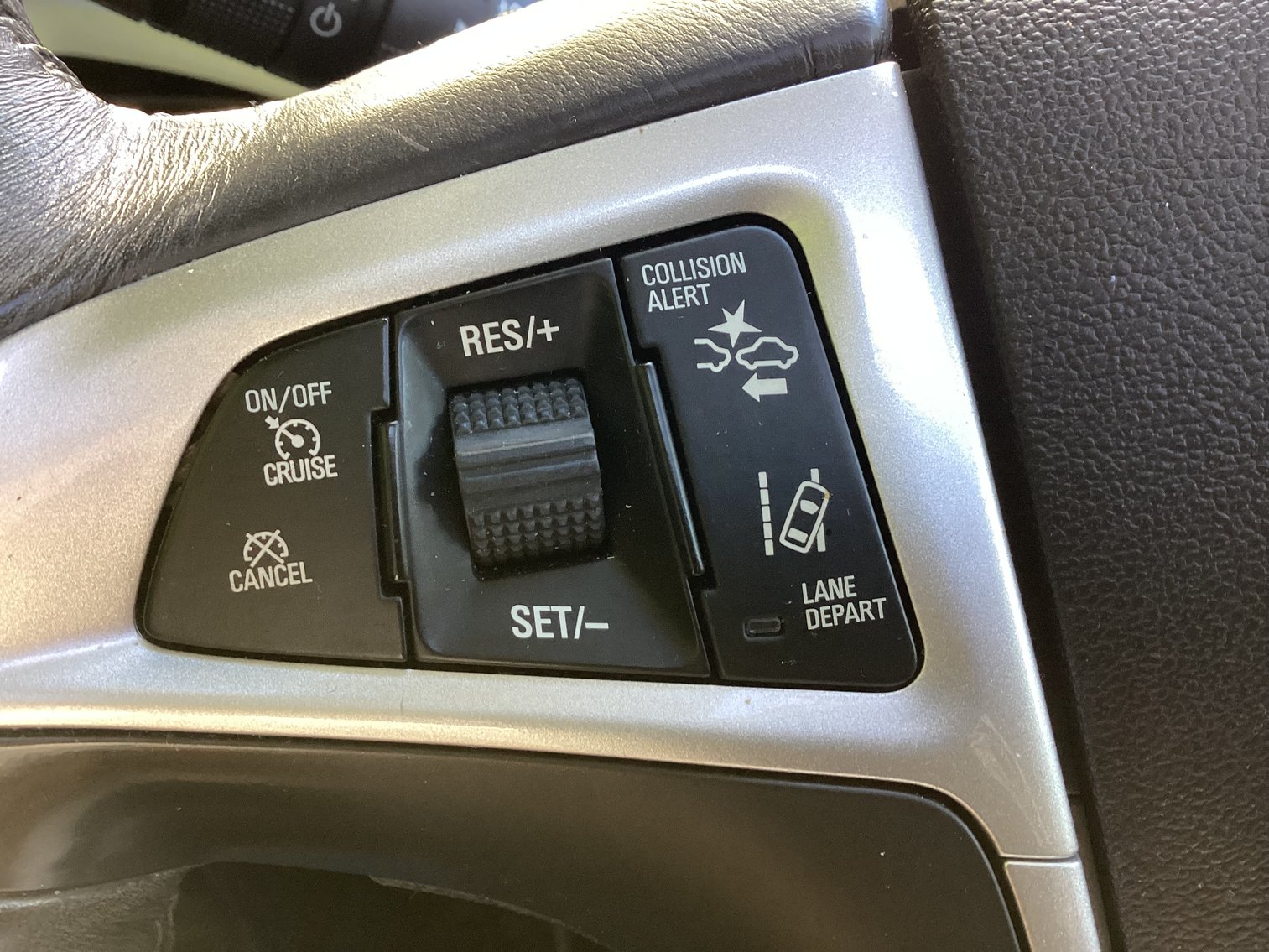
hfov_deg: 58.3
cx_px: 634
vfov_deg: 45.4
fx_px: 1137
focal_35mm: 31
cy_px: 476
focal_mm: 3.3
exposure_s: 1/50
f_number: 2.4
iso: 160
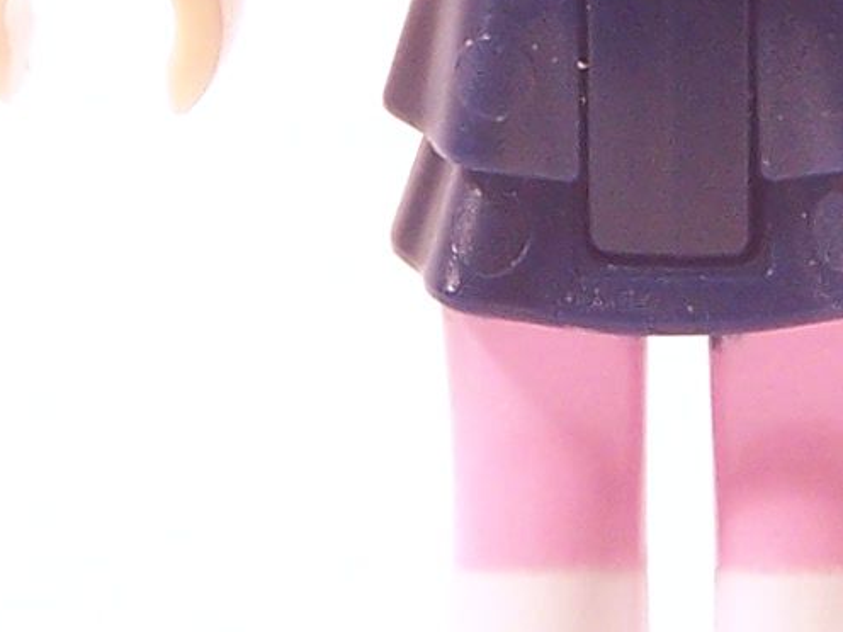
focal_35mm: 608
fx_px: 14807
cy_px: -250
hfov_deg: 3.3
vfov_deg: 2.4
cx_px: 722
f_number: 3.2
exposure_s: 1/15
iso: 100
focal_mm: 19.4
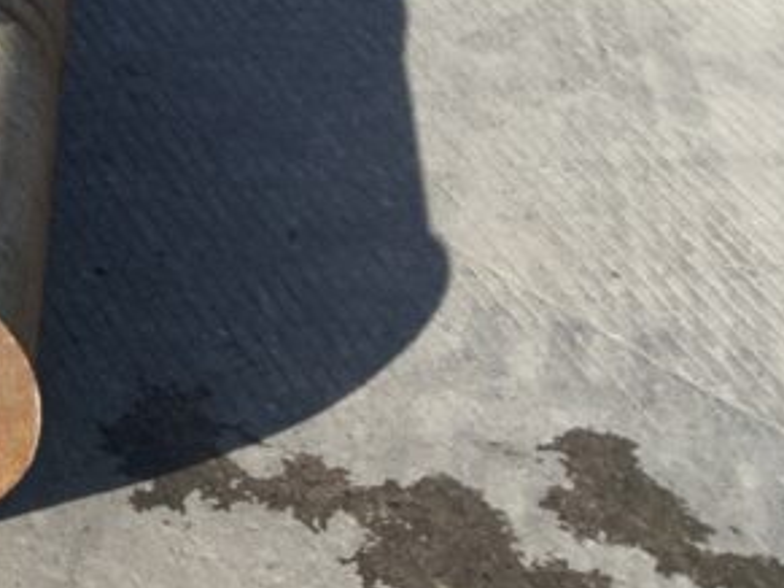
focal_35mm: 102
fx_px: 2309
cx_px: -517
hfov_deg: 16.8
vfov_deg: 14.2
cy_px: -35
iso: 16
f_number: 1.8
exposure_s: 1/1412
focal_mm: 3
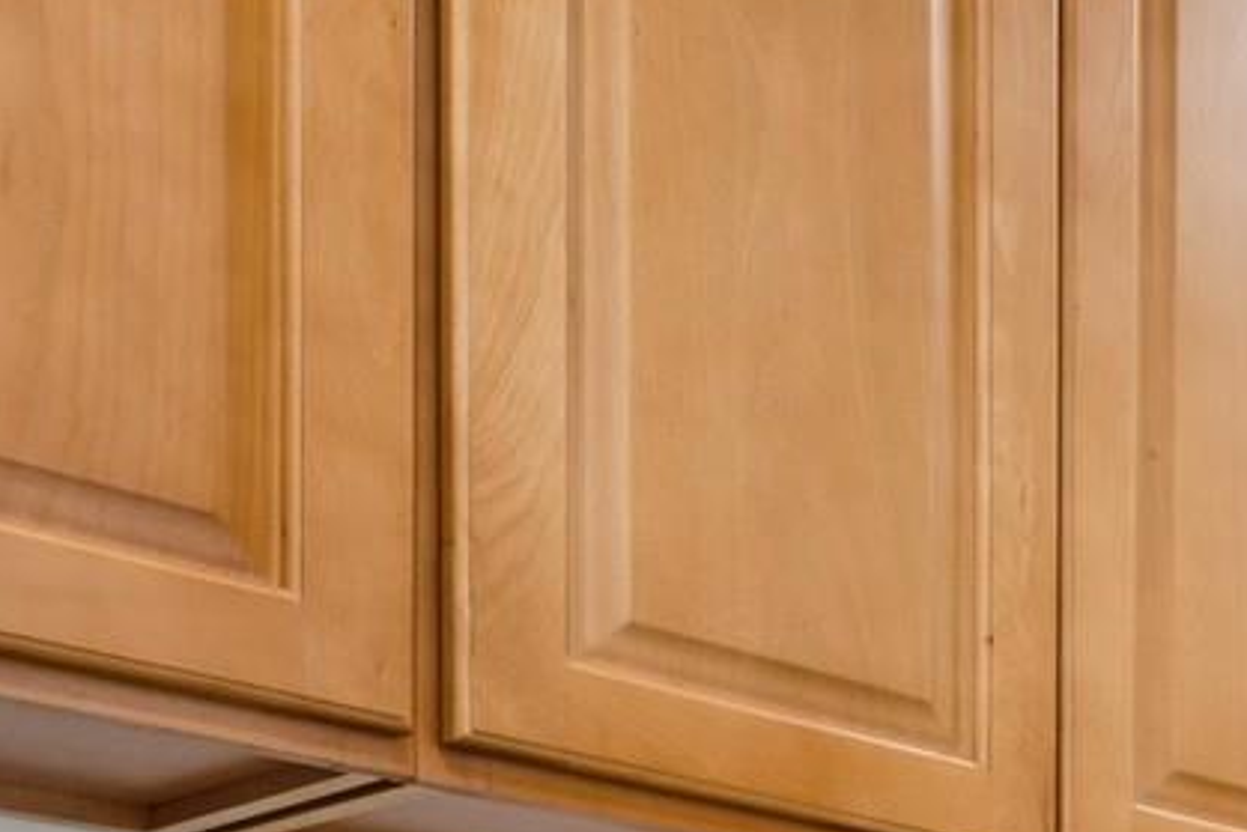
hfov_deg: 22.4
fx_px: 2318
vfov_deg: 17.6
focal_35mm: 67
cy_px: 1363
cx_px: 2044
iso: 400
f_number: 11
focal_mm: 17.5
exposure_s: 1/8
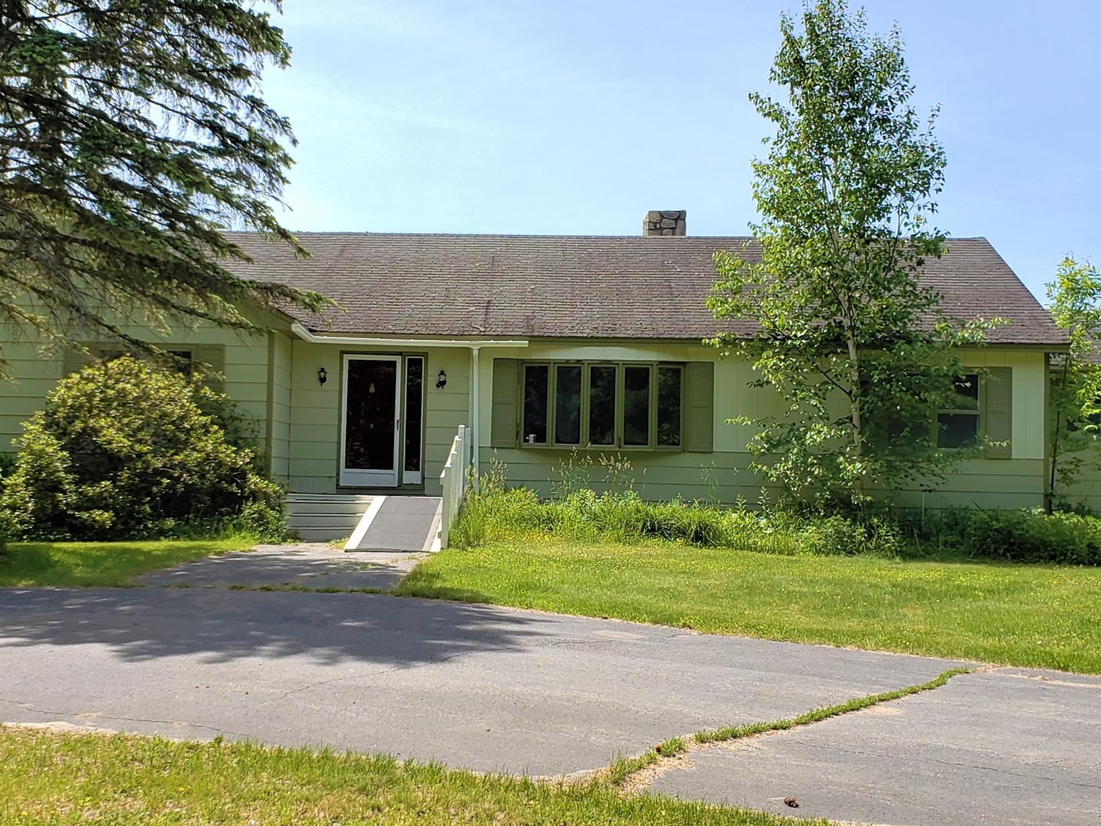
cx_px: 477
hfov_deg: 40.4
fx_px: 1495
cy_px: 443
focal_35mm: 47
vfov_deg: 30.9
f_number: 2.4
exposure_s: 1/132
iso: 50
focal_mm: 4.3
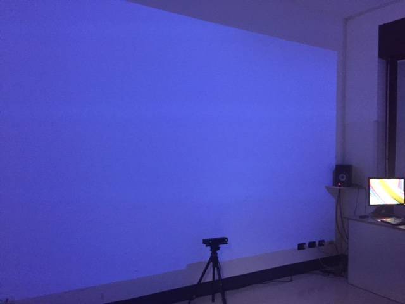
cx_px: 202
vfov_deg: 48.2
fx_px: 339
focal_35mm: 29
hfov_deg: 61.7
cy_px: 152
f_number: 2.2
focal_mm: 4.15
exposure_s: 1/17
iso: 800
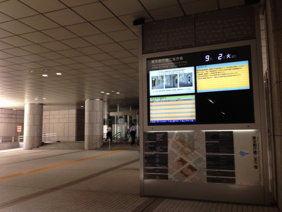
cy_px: 106
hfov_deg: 55.4
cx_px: 141
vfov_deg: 42.9
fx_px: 269
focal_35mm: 33
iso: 64
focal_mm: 4.12
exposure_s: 1/40
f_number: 2.4
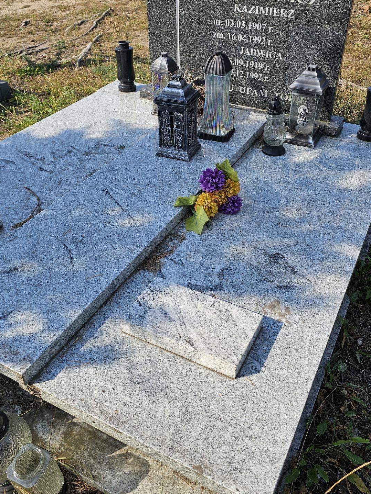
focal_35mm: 32
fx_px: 457
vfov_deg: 56.7
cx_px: 199
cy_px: 225
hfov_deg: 44.1
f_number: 1.7
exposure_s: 1/512
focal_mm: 6.3
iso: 10
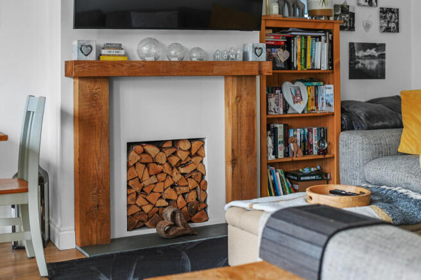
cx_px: 210
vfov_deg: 26.9
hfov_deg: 39.6
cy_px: 140
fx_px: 584
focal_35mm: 50
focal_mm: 50
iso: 400
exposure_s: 1.3
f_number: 3.2
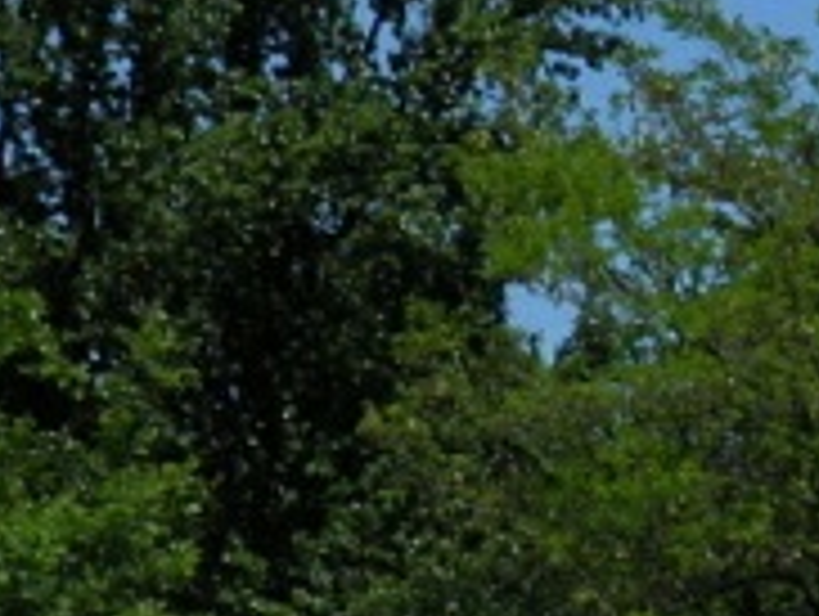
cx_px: 1030
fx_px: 4572
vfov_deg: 7.6
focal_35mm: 193
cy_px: 830
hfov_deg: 10.1
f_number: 6
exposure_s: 1/400
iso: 50
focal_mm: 7.9
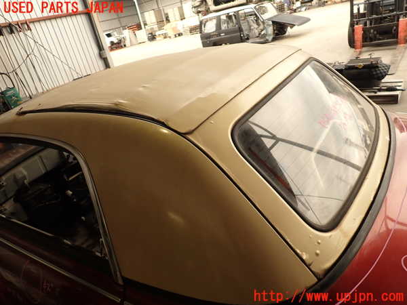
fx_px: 294
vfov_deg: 54.9
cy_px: 152
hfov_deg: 69.4
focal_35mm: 25
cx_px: 204
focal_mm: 4.5
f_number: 2.8
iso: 100
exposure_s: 1/160
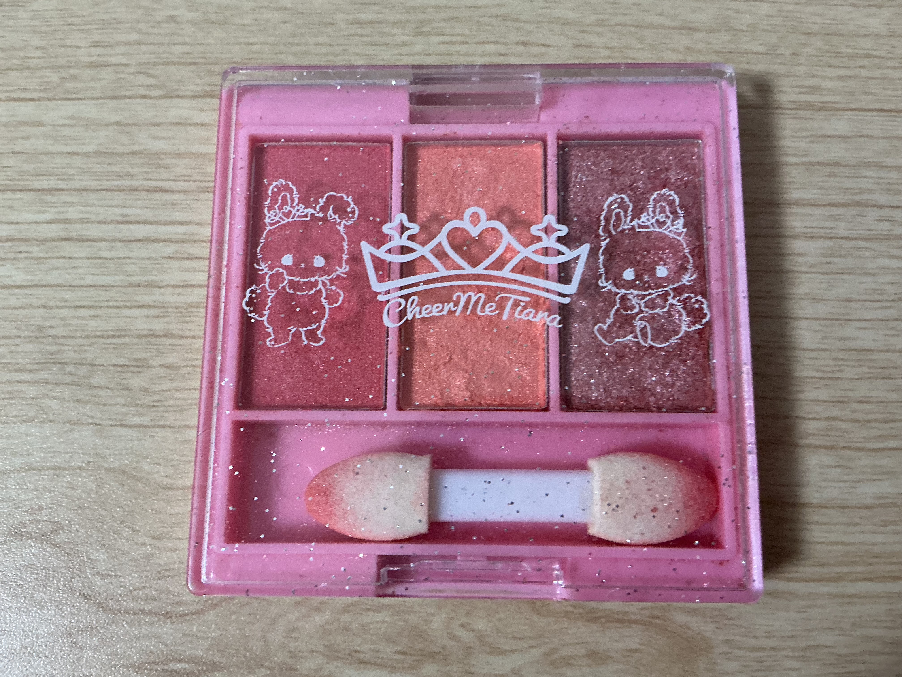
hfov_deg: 61.7
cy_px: 338
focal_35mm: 29
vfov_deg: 48.2
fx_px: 756
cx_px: 451
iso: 125
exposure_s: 1/60
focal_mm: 3
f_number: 1.8
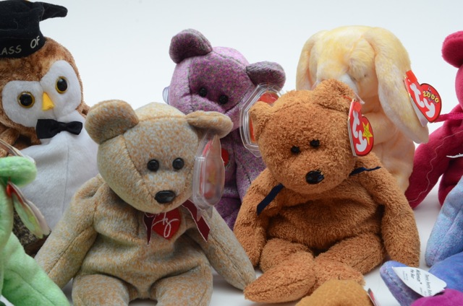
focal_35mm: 105
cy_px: 153
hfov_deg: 19.5
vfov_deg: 13.0
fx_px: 1348
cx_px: 232
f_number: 13
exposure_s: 1/60
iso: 320
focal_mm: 70
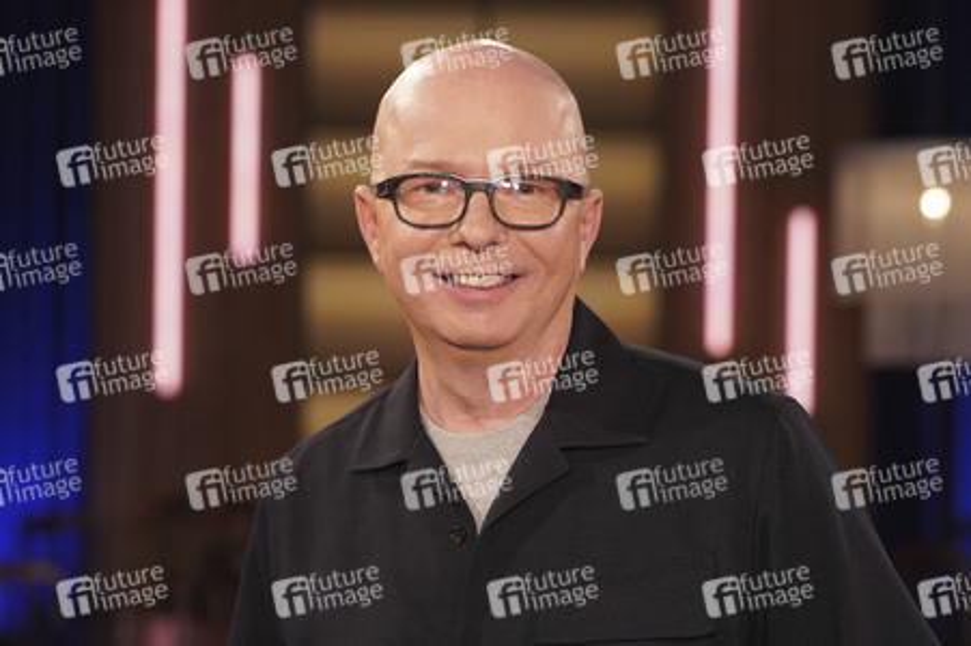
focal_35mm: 93
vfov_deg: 14.7
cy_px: 323
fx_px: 2507
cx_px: 486
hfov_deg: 21.9
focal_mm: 93
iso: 1600
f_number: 4
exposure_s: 1/125
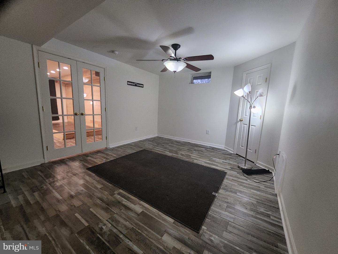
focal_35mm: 13
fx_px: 127
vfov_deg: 90.0
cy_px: 127
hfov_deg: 106.1
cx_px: 169
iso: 400
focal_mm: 1.13
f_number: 2.2
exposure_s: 1/60
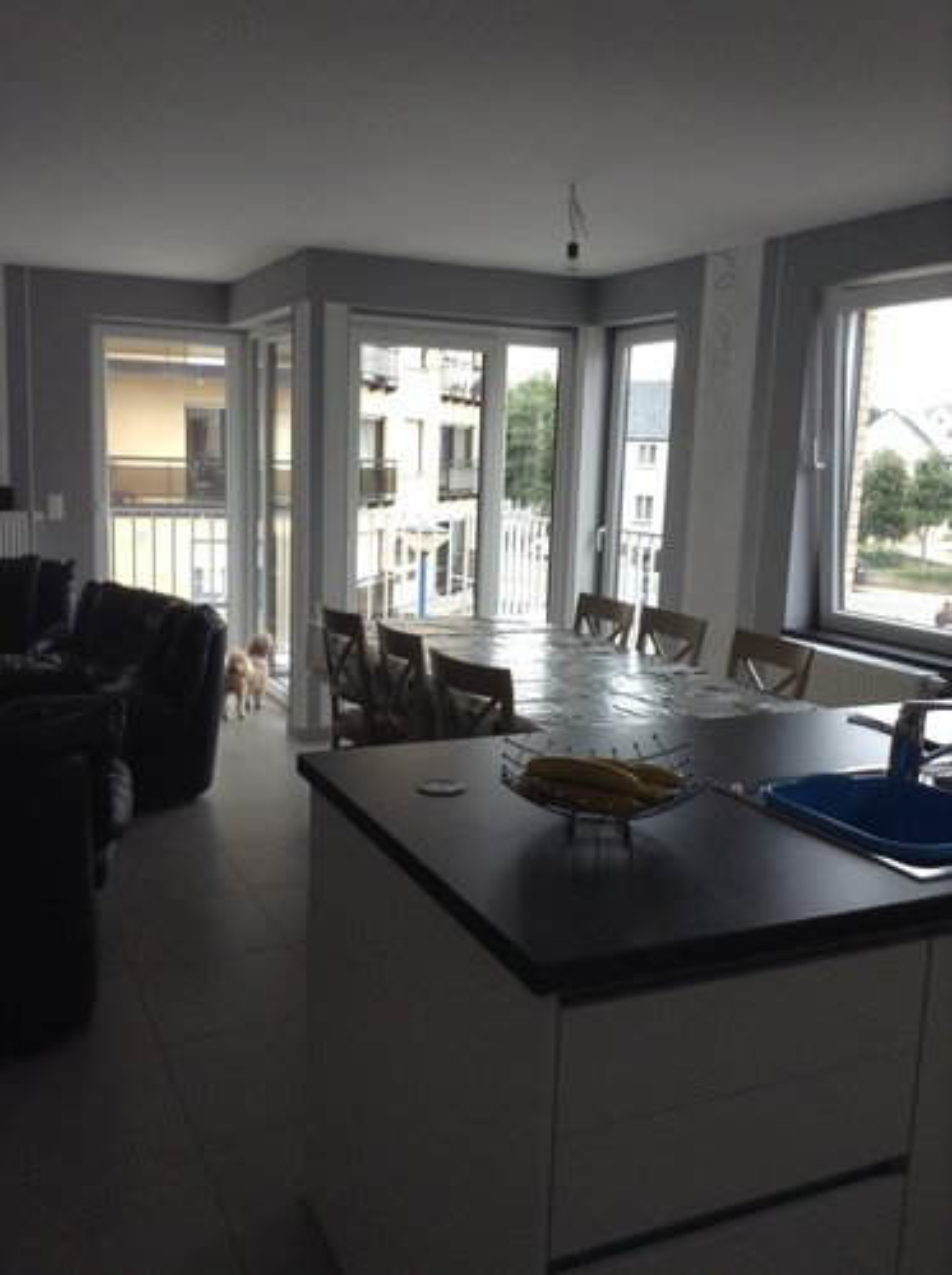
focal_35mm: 33
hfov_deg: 42.9
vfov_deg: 55.4
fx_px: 1213
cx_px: 476
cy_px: 638
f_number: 2.4
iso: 40
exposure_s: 1/60
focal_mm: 3.3
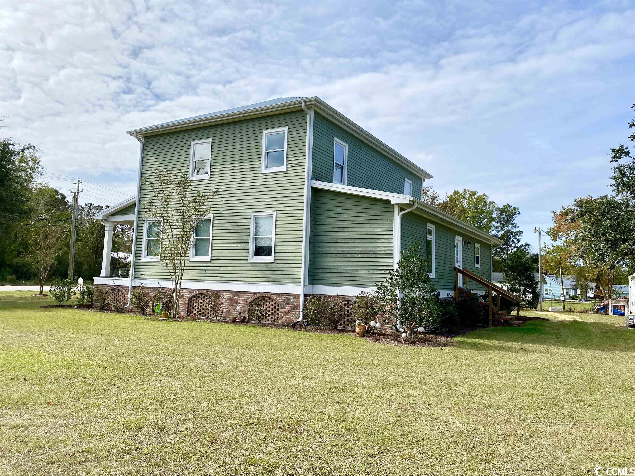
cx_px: 318
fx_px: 477
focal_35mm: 26
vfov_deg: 53.1
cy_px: 238
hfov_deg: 67.3
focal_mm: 4.25
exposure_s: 1/3846
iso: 32
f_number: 1.8
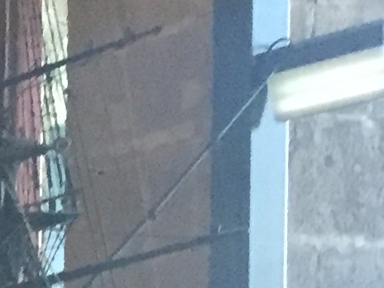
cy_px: 775
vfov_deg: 6.8
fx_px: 2263
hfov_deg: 8.2
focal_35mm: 204
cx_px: -791
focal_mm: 4.15
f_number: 2.2
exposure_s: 1/25
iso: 250
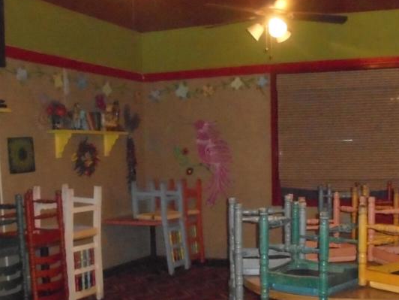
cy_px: 235
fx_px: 576
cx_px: 275
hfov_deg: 37.6
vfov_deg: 28.5
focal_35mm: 50
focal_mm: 4.6
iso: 800
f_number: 3.5
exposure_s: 1/30
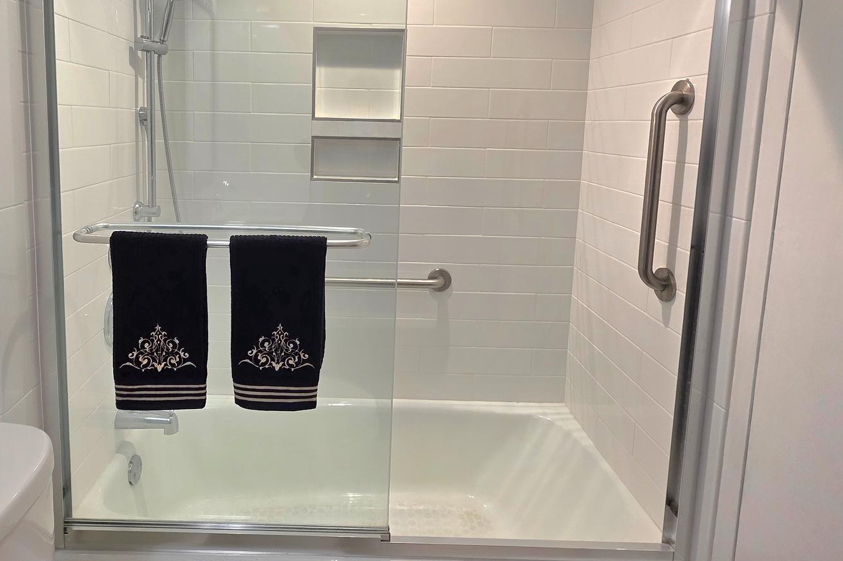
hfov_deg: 80.3
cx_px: 339
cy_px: 182
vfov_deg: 58.0
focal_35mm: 21
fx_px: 492
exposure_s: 1/120
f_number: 1.9
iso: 200
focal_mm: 2.2
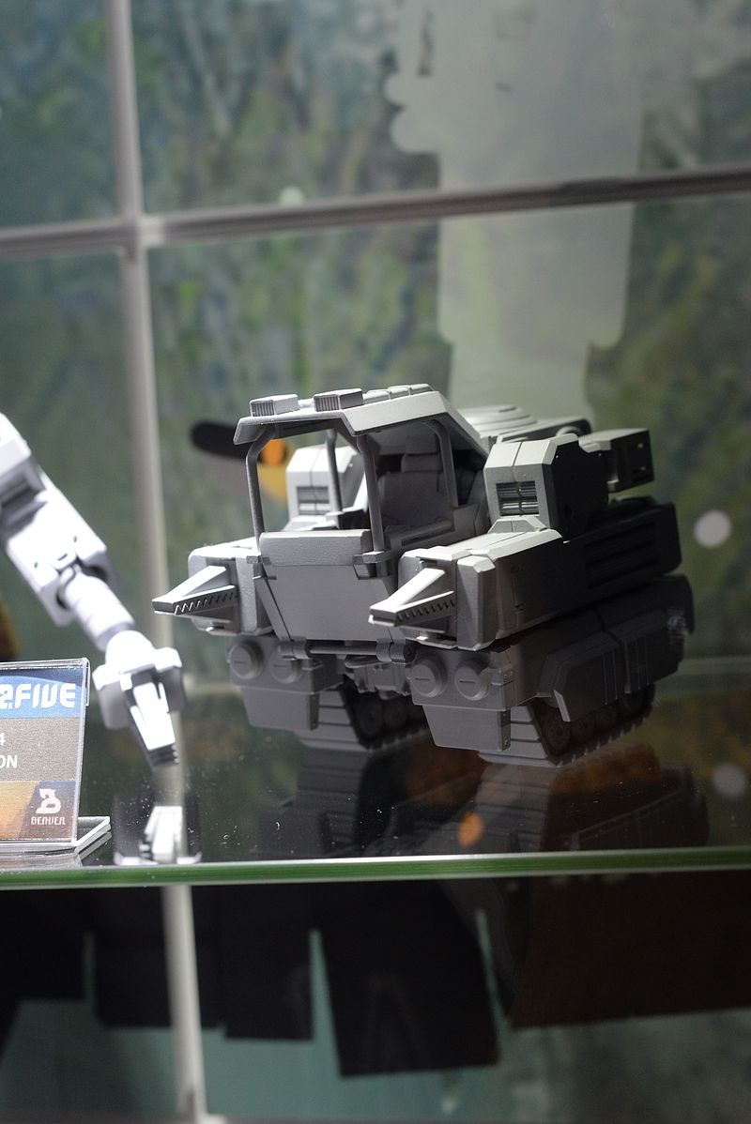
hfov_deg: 27.0
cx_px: 376
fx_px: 1563
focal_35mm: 50
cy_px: 562
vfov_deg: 39.6
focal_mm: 50
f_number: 5.6
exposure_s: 1/100
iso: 2000
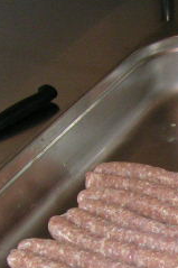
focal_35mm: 106
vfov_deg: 19.0
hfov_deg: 12.5
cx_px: 229
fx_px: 787
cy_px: 234
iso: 200
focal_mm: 5.8
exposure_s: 1/40
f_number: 2.8
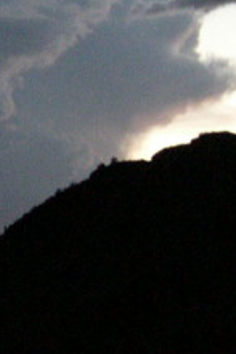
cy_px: 155
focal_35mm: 183
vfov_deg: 11.2
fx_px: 1802
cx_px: -204
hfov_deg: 7.3
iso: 400
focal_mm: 8
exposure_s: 1/14.4
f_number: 2.8
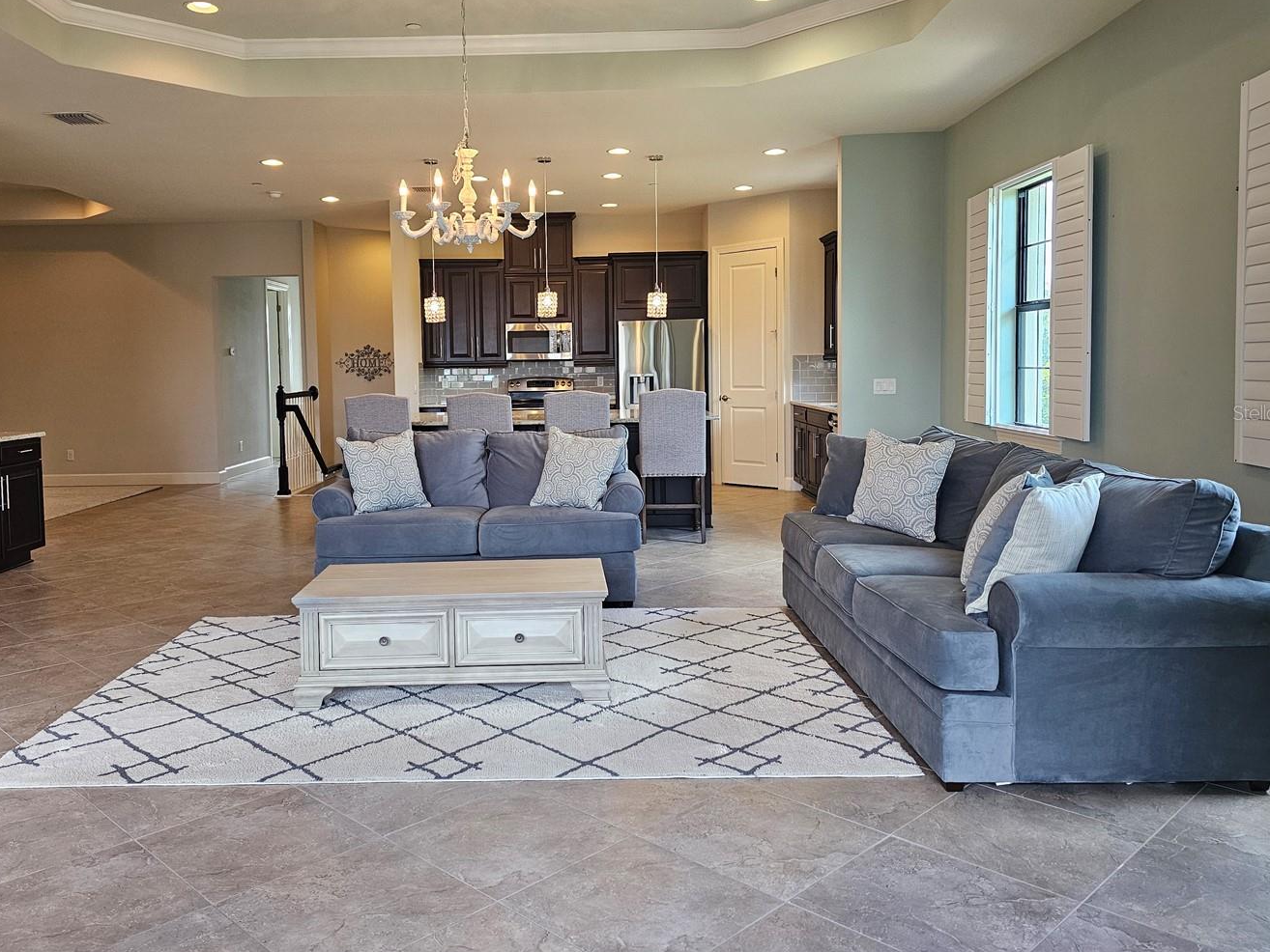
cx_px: 551
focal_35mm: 28
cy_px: 412
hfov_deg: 63.2
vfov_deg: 49.6
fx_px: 1027
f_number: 1.7
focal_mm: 6.3
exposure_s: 1/120
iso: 200
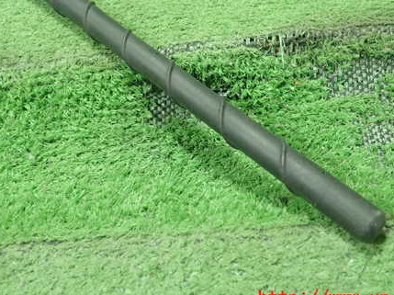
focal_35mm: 42
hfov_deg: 44.8
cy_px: 104
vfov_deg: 34.1
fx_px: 478
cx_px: 190
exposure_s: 1/125
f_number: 2.3
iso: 640
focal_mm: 5.5
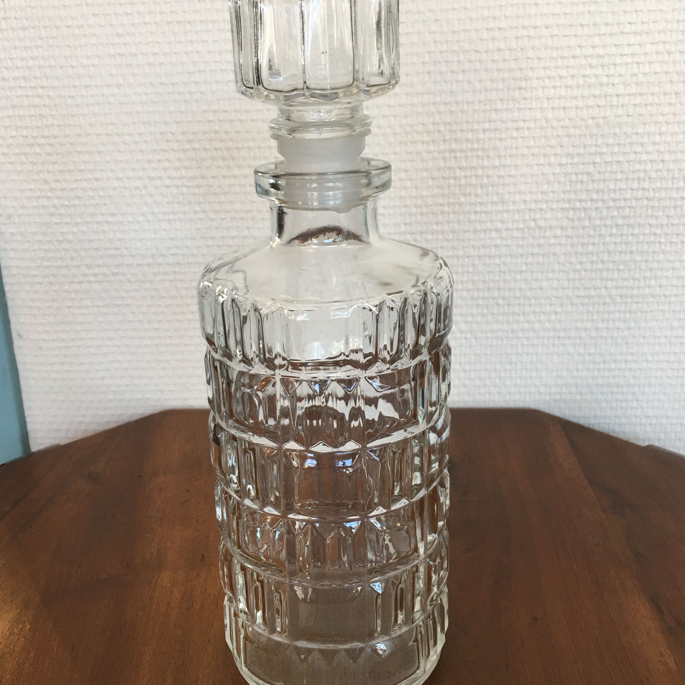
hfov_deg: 47.2
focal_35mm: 35
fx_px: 784
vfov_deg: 47.2
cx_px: 336
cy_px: 321
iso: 40
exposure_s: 1/33
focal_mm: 4.15
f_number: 2.2
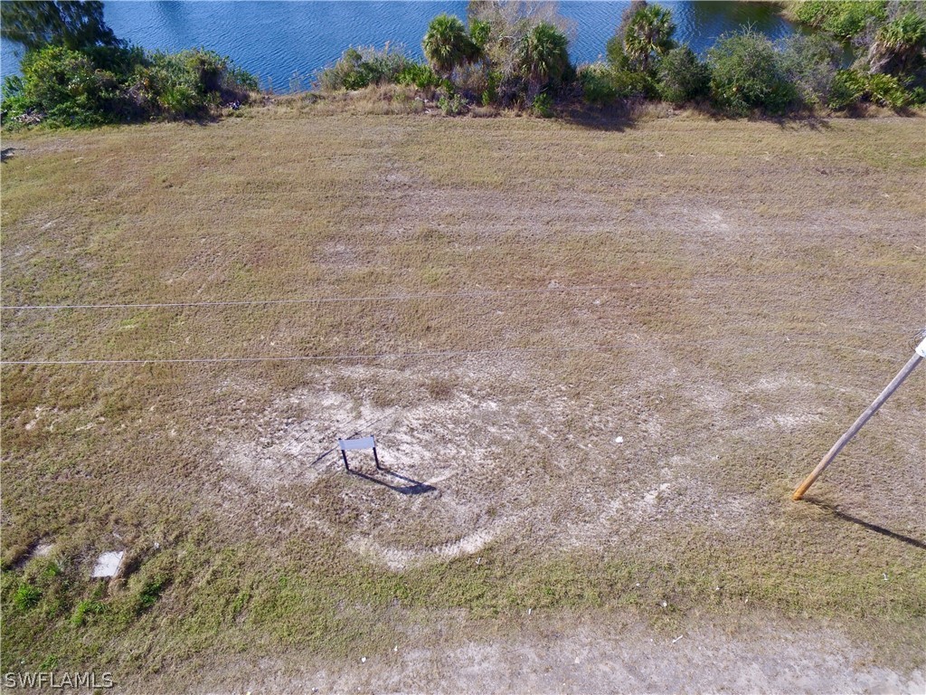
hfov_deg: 81.7
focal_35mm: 20
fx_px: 535
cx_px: 463
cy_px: 348
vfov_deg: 66.0
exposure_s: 1/629
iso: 100
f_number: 2.8
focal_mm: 3.61
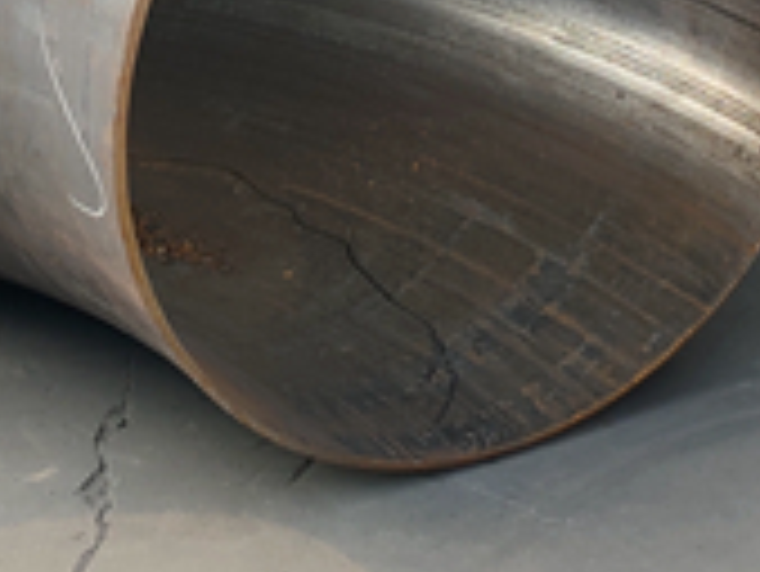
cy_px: -608
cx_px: 540
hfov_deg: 16.6
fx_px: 2593
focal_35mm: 118
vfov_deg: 11.3
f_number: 1.75
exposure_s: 1/128
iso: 50
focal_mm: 5.96
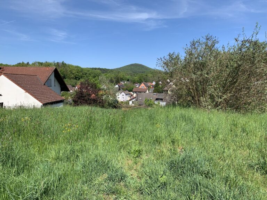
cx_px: 134
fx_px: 201
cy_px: 100
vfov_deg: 53.1
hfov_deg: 67.3
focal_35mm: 26
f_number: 1.8
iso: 25
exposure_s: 1/1953
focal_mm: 4.25
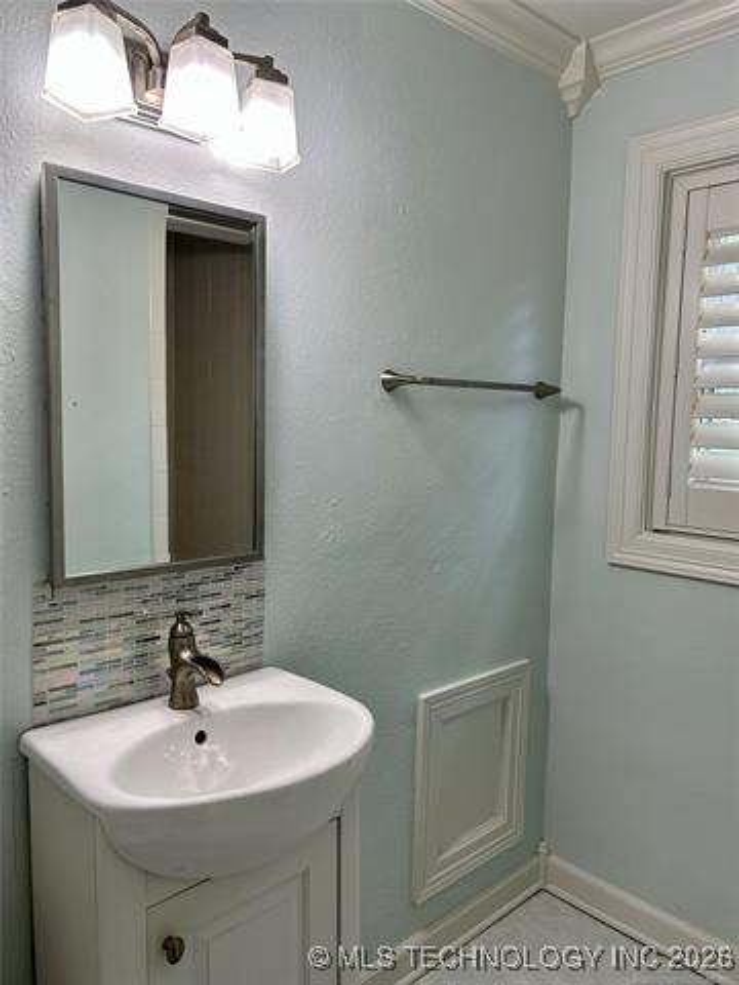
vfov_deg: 67.3
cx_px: 370
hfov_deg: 53.1
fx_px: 740
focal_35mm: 26
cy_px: 492
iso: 64
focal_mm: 5.7
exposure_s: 1/124
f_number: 1.5
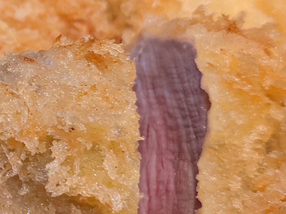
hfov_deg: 19.6
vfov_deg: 15.7
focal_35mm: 94
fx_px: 777
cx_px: -61
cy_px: 74
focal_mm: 4.38
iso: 95
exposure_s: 1/33.3
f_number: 1.73
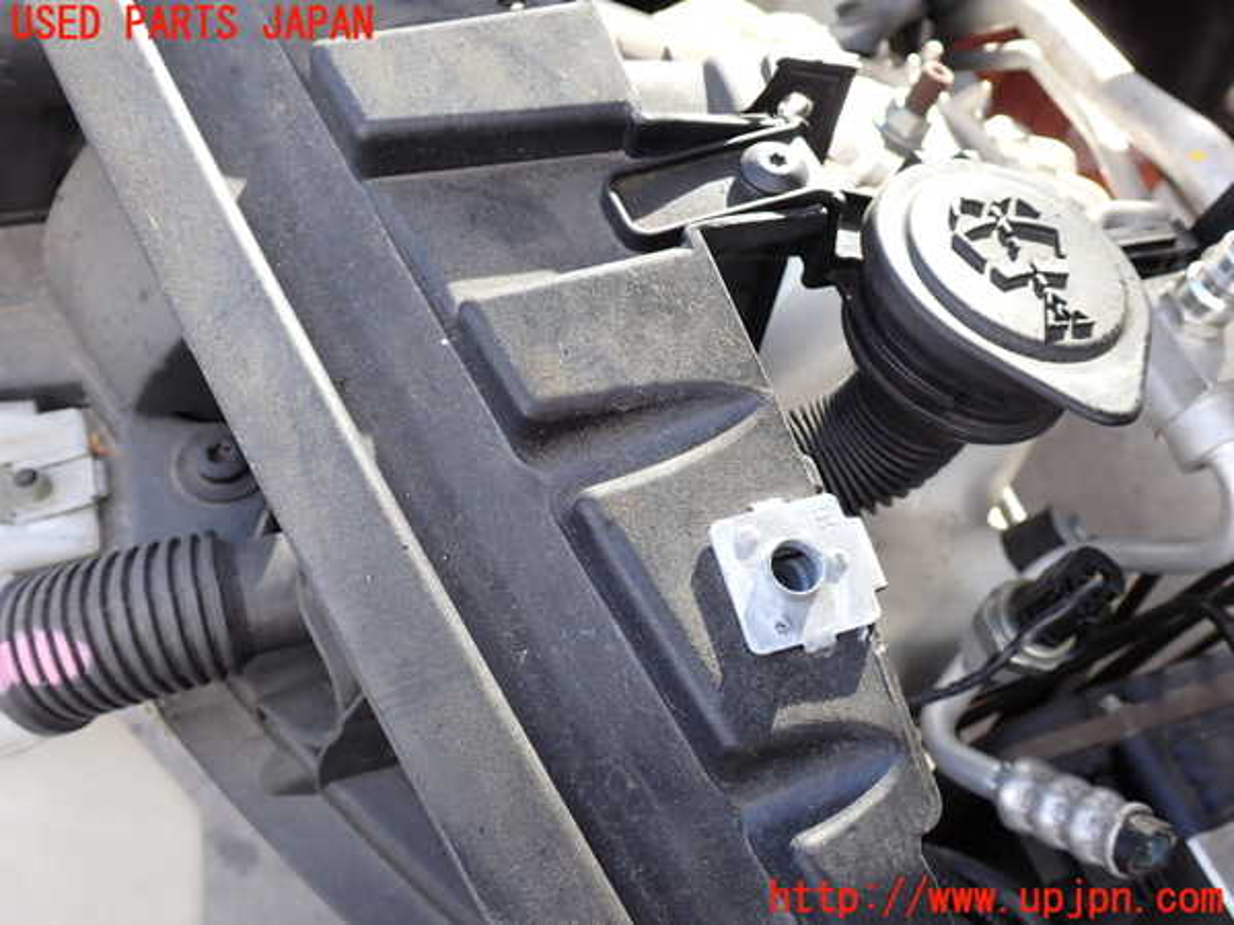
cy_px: 462
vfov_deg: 44.2
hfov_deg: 56.8
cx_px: 617
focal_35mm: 32
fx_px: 1141
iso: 100
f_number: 3.2
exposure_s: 1/80
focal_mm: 5.79
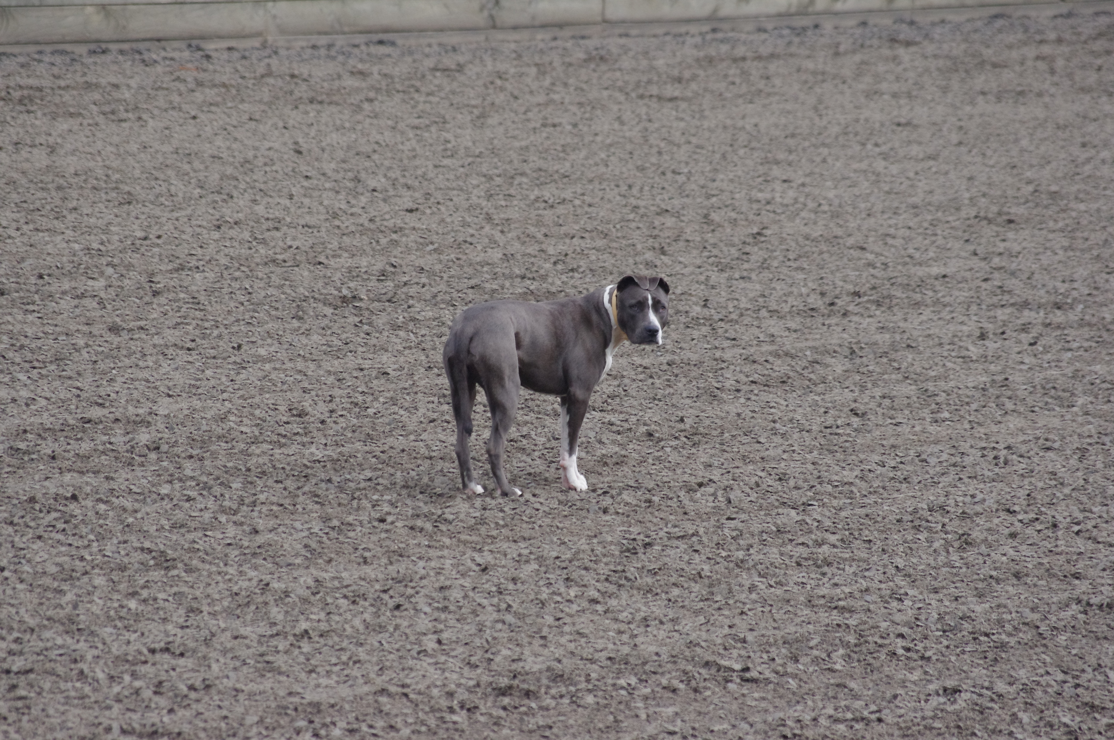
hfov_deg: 6.9
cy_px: 370
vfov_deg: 4.6
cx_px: 557
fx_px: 9271
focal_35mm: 300
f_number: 8
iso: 1600
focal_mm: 200
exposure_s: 1/1250
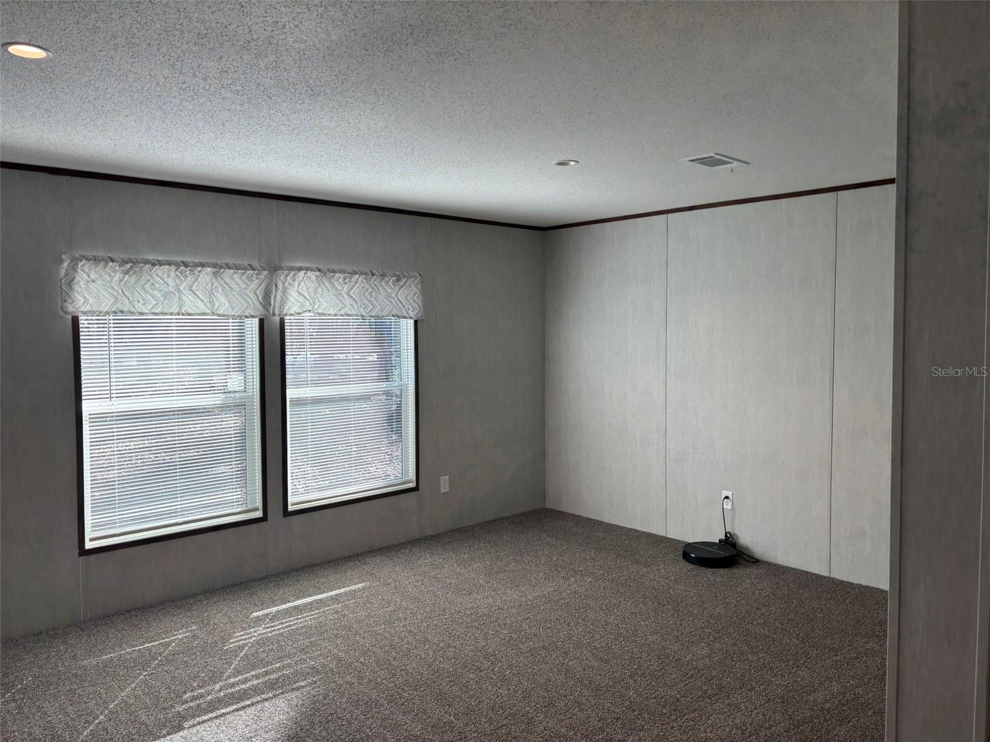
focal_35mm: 26
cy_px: 371
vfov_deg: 53.1
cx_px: 495
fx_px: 744
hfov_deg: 67.3
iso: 50
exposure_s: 1/166
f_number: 1.6
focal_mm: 5.96
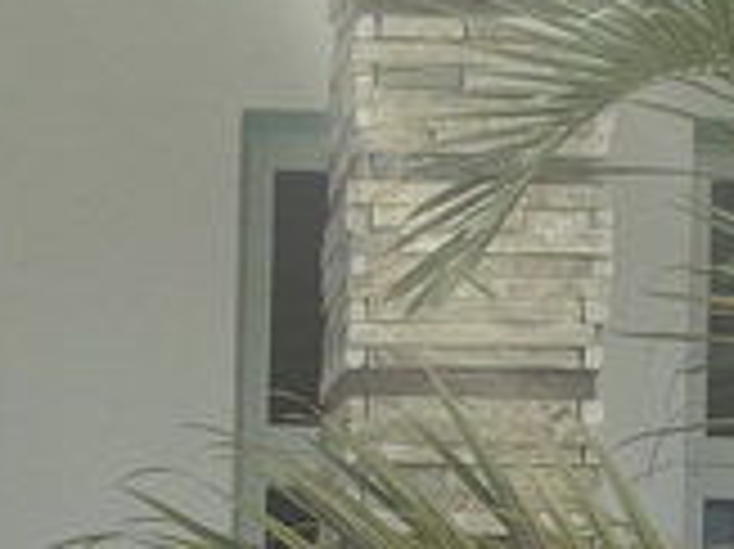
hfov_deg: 11.1
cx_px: -9
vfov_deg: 8.3
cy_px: 738
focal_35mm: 177
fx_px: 3750
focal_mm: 6.76
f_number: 1.78
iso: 80
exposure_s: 1/2959
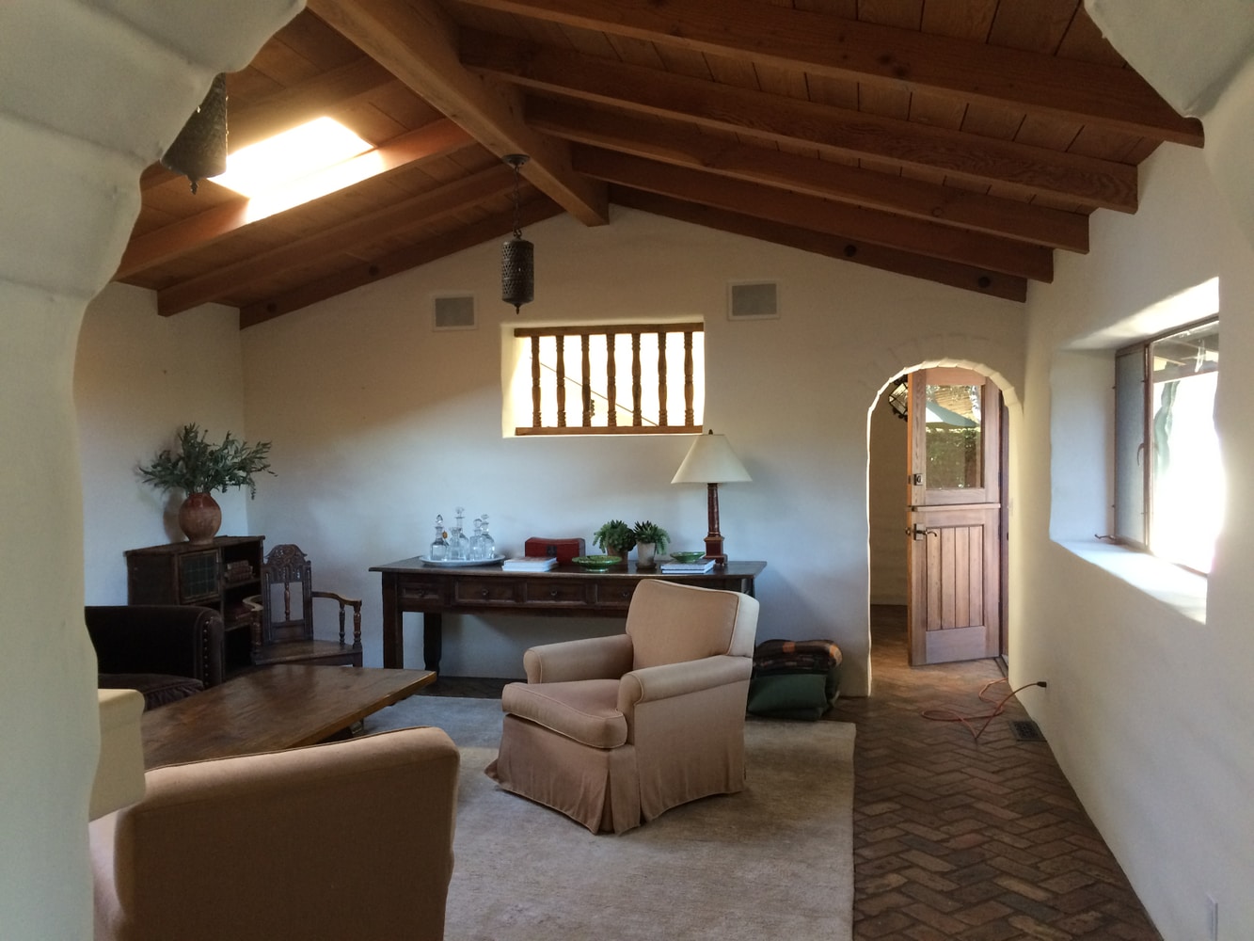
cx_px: 627
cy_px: 470
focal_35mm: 29
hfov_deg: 61.7
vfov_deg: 48.2
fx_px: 1051
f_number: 2.2
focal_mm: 4.15
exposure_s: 1/30
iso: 160
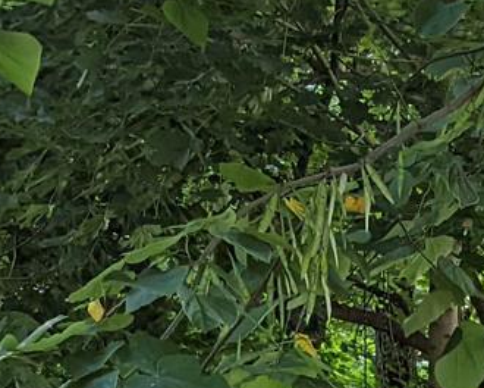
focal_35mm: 145
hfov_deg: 13.1
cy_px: 810
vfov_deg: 9.8
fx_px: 2077
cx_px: 510
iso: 124
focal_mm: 6.81
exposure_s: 1/215
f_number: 1.85
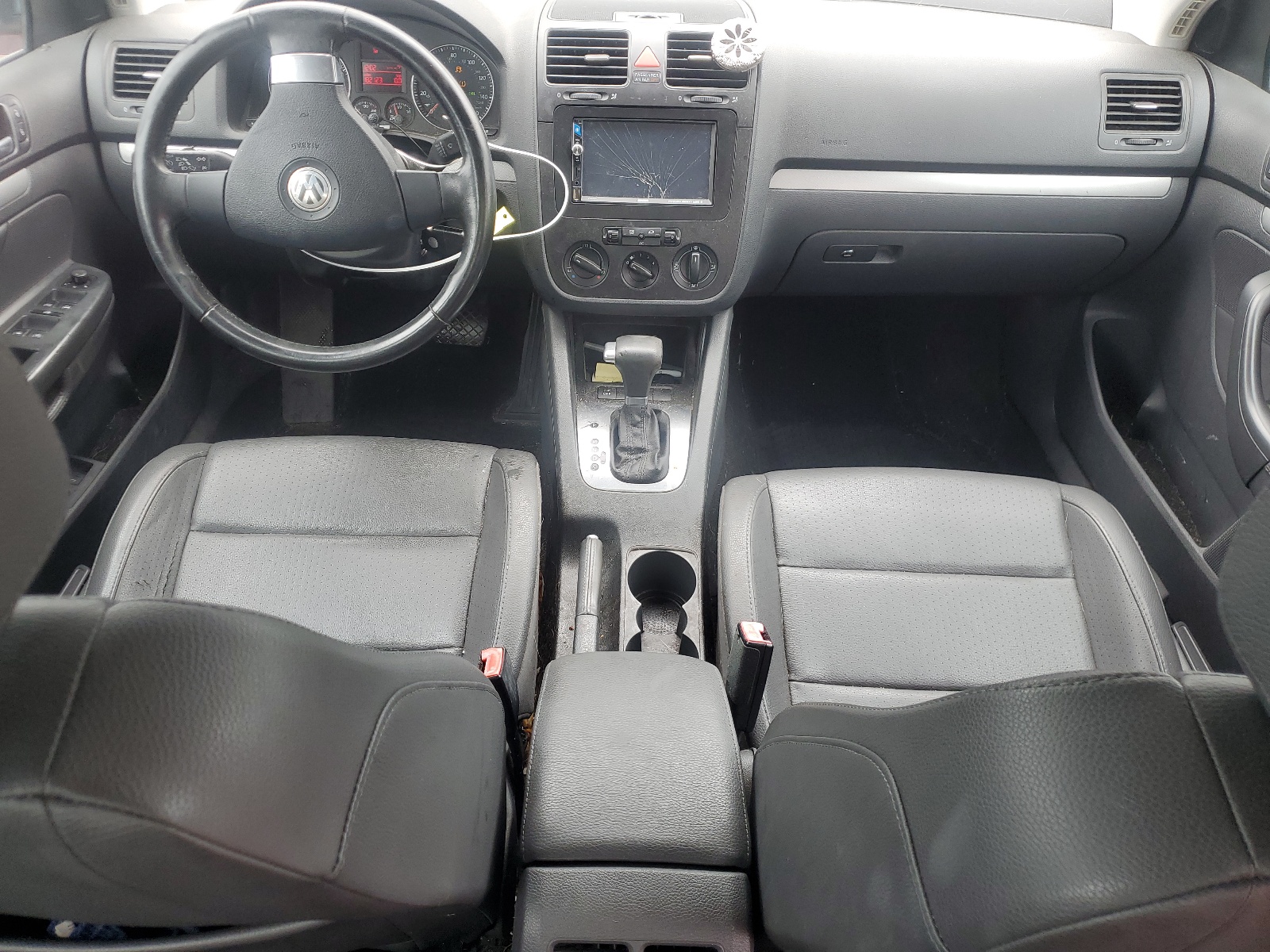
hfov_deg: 67.3
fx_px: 954
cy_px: 476
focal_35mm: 26
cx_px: 635
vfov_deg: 53.1
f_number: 1.5
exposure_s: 1/154
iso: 50
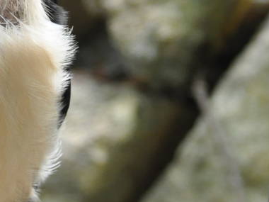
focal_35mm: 437
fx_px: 3396
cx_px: -57
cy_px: 25
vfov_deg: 3.4
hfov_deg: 4.5
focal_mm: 72
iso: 1000
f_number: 5.6
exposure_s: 1/125
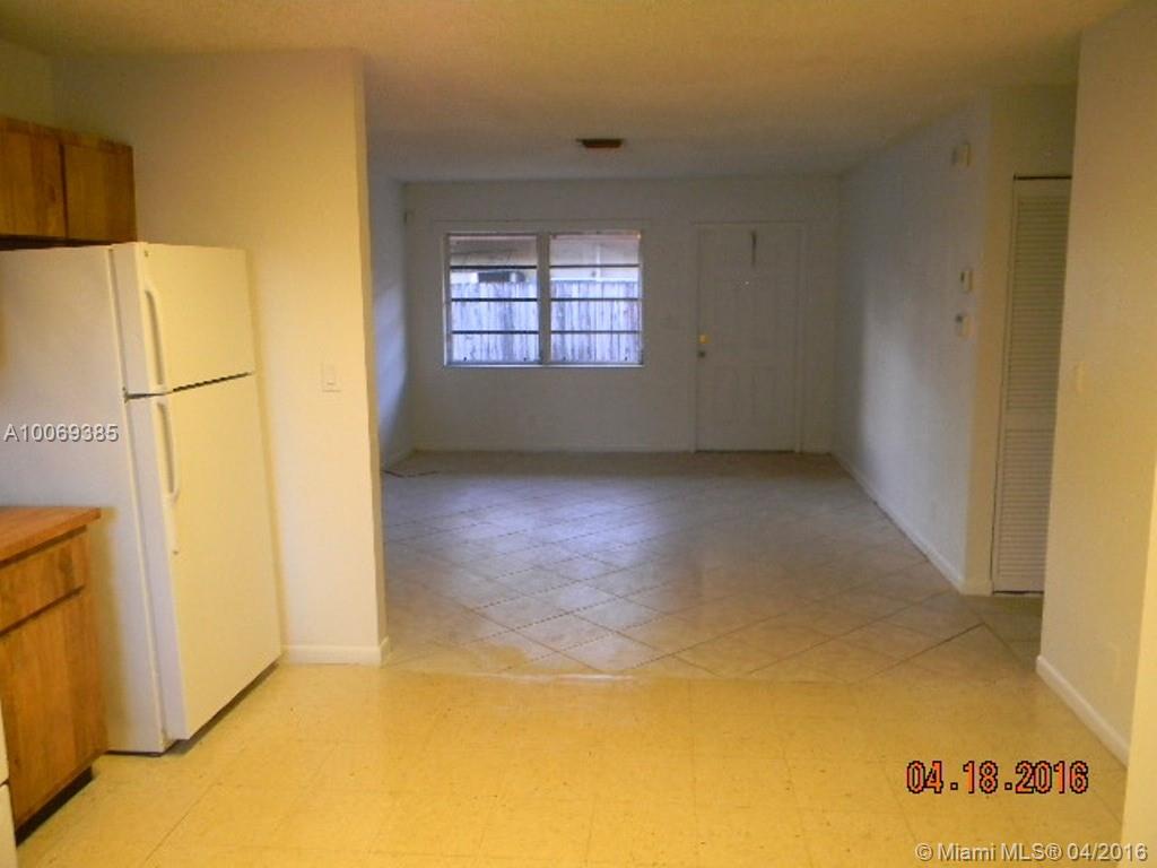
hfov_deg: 63.4
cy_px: 434
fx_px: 936
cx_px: 578
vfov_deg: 49.7
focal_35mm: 28
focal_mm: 5
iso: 400
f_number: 3.5
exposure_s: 1/33.5
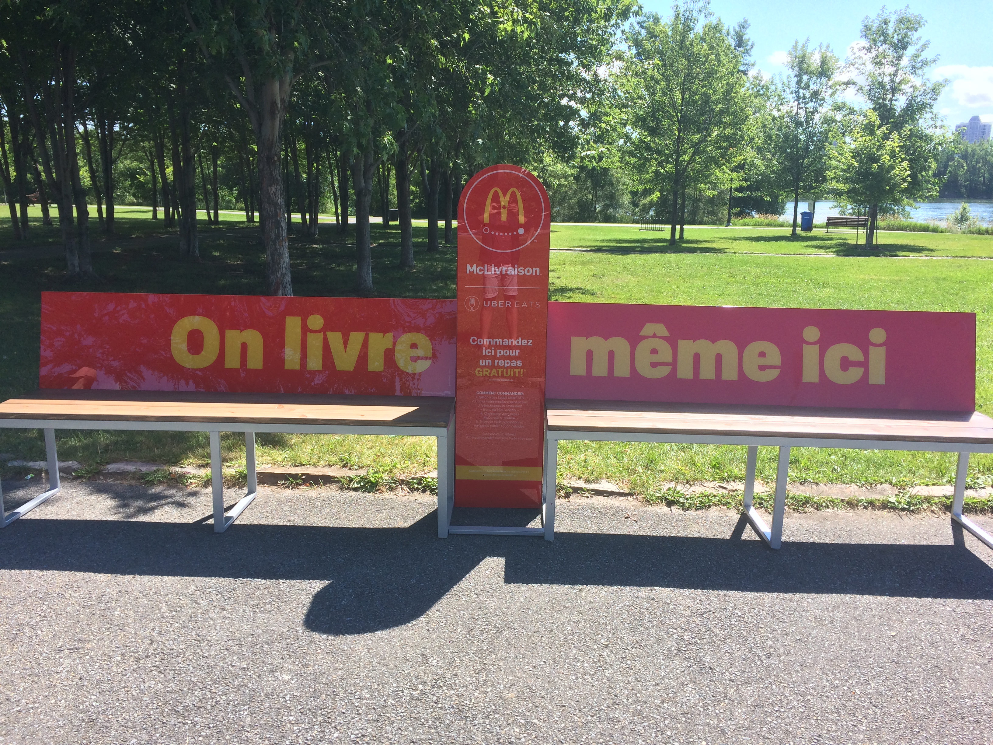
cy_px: 372
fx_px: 832
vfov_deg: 48.2
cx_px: 496
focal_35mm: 29
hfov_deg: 61.7
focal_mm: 4.15
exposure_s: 1/855
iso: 32
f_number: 2.2
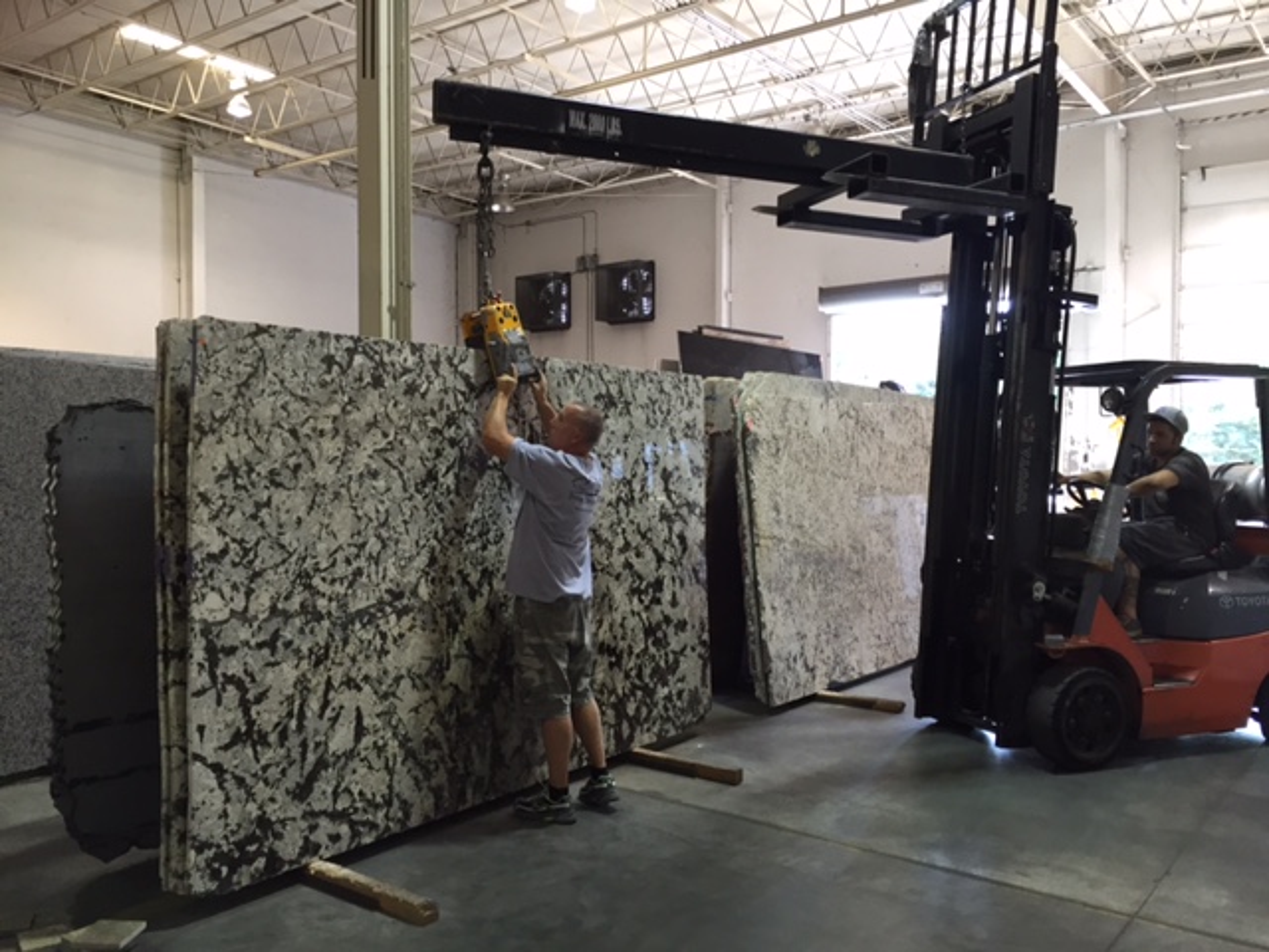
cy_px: 476
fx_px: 1063
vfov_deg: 48.2
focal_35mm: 29
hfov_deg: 61.7
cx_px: 634
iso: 50
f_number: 2.2
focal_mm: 4.15
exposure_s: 1/30
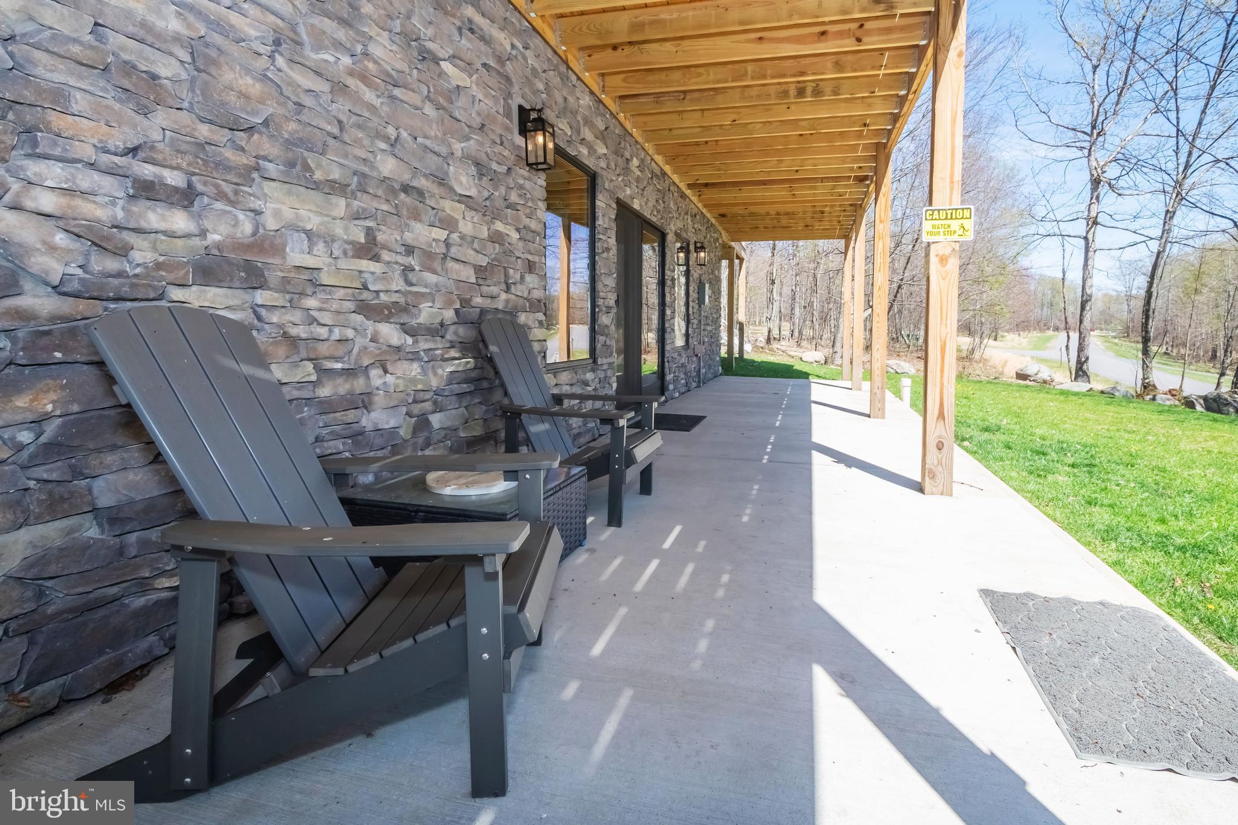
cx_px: 619
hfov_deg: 100.4
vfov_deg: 77.3
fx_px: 516
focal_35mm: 15
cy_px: 412
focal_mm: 10
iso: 640
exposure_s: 1/400
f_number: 10
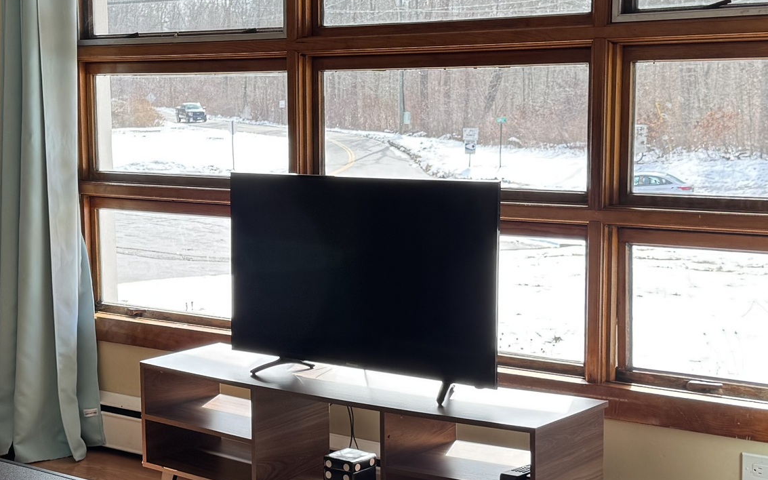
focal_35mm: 69
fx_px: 1444
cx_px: 226
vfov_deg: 18.9
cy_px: 261
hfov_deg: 29.5
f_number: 1.78
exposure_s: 1/278
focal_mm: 6.76
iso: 80
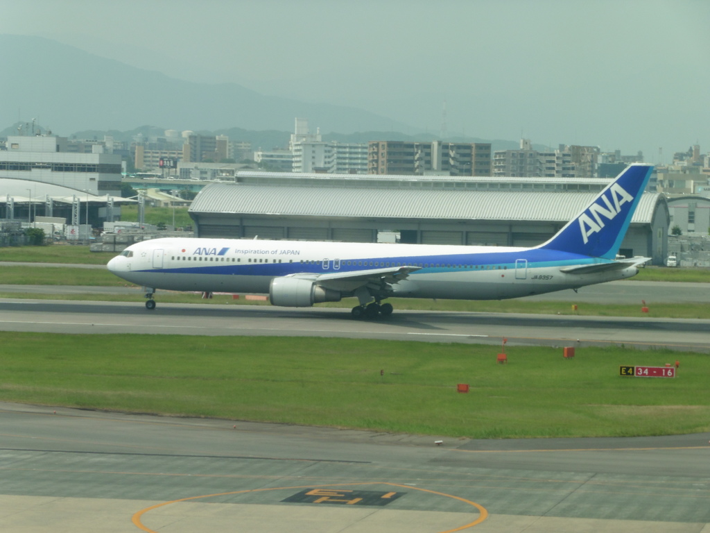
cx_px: 355
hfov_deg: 11.2
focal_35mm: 176
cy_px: 266
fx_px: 3610
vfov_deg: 8.4
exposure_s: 1/250
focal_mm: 31.3
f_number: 6.3
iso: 100
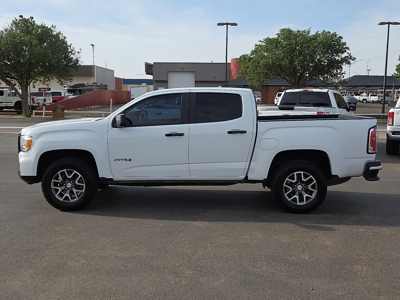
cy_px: 150
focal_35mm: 37
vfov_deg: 38.7
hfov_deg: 50.1
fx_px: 428
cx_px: 200
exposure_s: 1/5000
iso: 76
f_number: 1.8
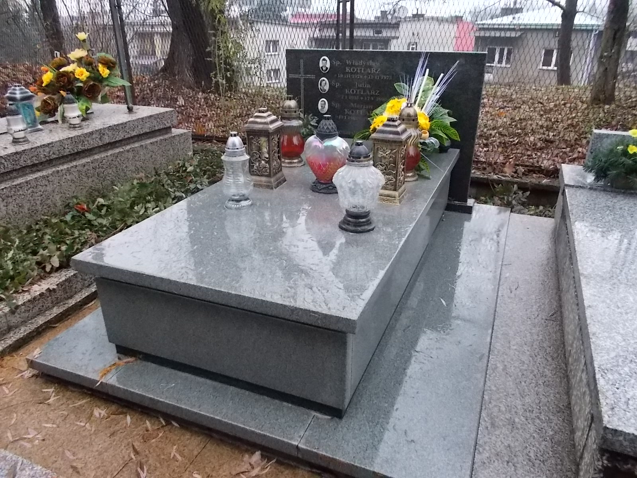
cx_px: 318
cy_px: 239
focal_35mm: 26
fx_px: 478
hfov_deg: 67.3
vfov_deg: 53.1
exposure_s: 1/250
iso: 400
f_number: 3.2
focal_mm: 4.6
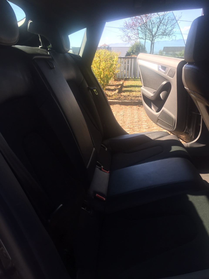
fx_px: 233
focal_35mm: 29
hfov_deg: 48.2
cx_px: 104
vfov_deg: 61.7
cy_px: 140
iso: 32
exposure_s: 1/388
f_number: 2.2
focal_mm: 4.15
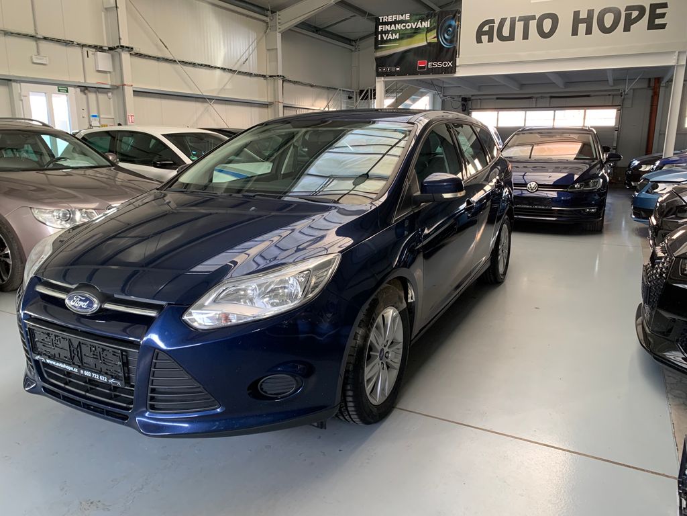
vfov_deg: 53.1
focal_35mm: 26
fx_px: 516
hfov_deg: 67.3
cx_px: 344
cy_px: 258
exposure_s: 1/60
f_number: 1.8
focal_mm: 4.25
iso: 125
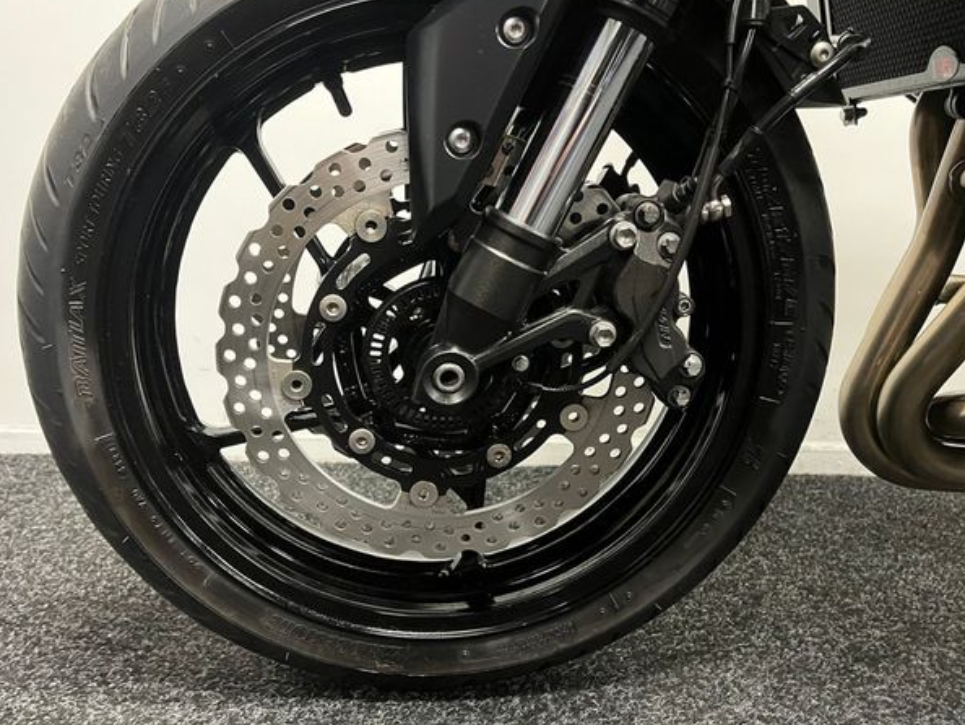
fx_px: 781
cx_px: 450
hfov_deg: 63.4
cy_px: 343
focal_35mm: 28
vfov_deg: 49.8
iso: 500
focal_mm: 5.1
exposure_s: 1/33
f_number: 1.6
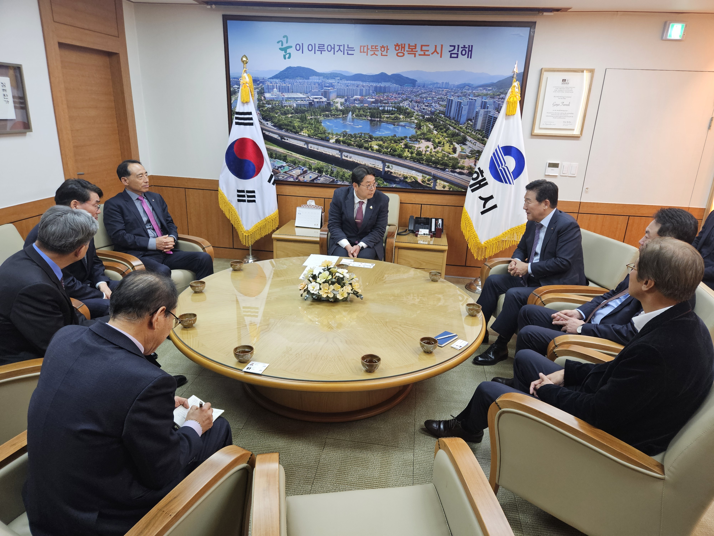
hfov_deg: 73.9
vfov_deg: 58.9
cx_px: 357
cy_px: 268
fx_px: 474
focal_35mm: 23
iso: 320
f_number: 1.8
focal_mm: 5.4
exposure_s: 1/120
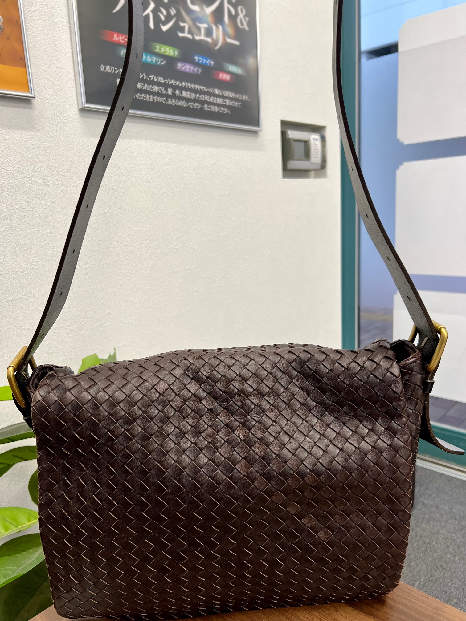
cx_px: 233
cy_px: 310
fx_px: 467
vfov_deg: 67.3
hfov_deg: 53.1
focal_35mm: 26
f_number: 1.5
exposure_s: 1/120
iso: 50
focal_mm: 5.7
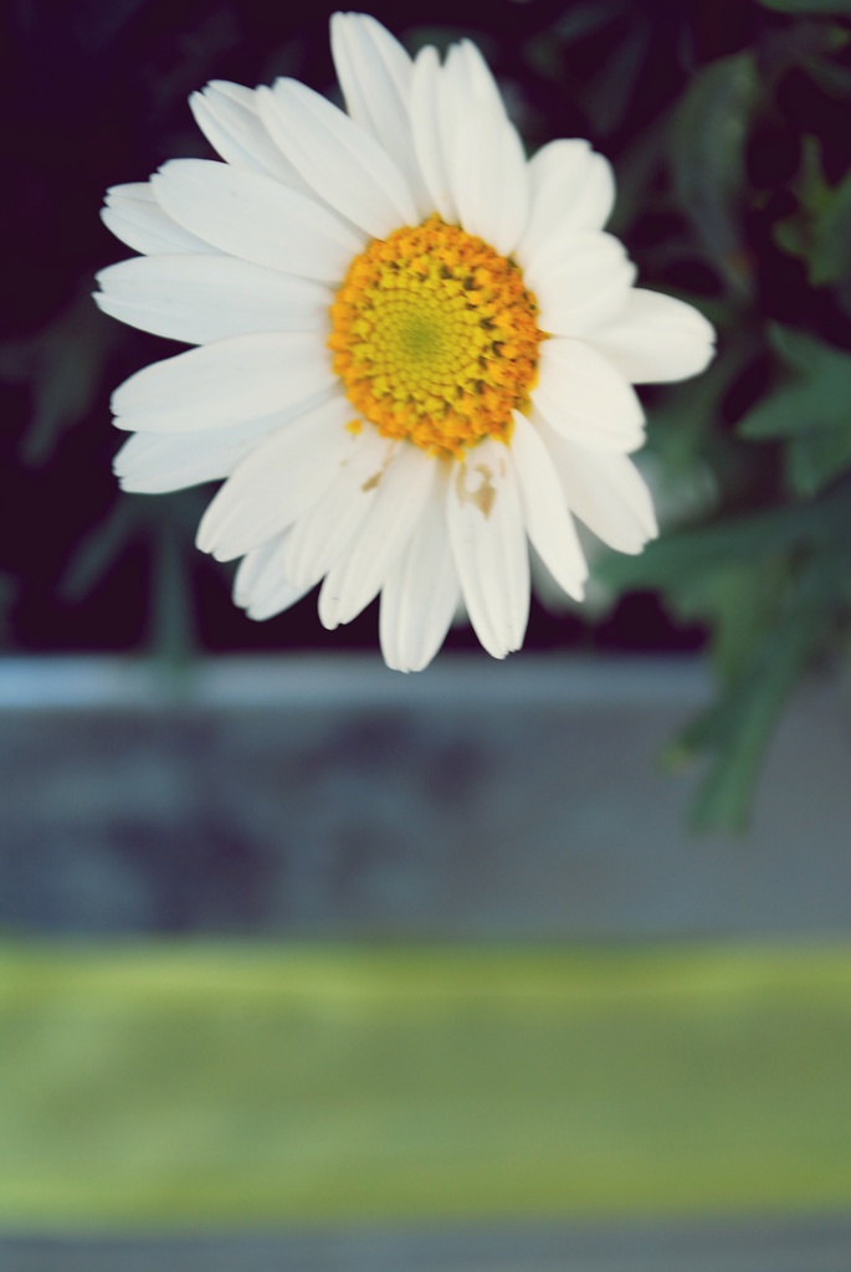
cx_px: 426
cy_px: 636
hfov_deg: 16.6
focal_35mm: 82
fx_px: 2918
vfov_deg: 24.6
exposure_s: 1/60
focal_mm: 55
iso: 200
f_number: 7.1
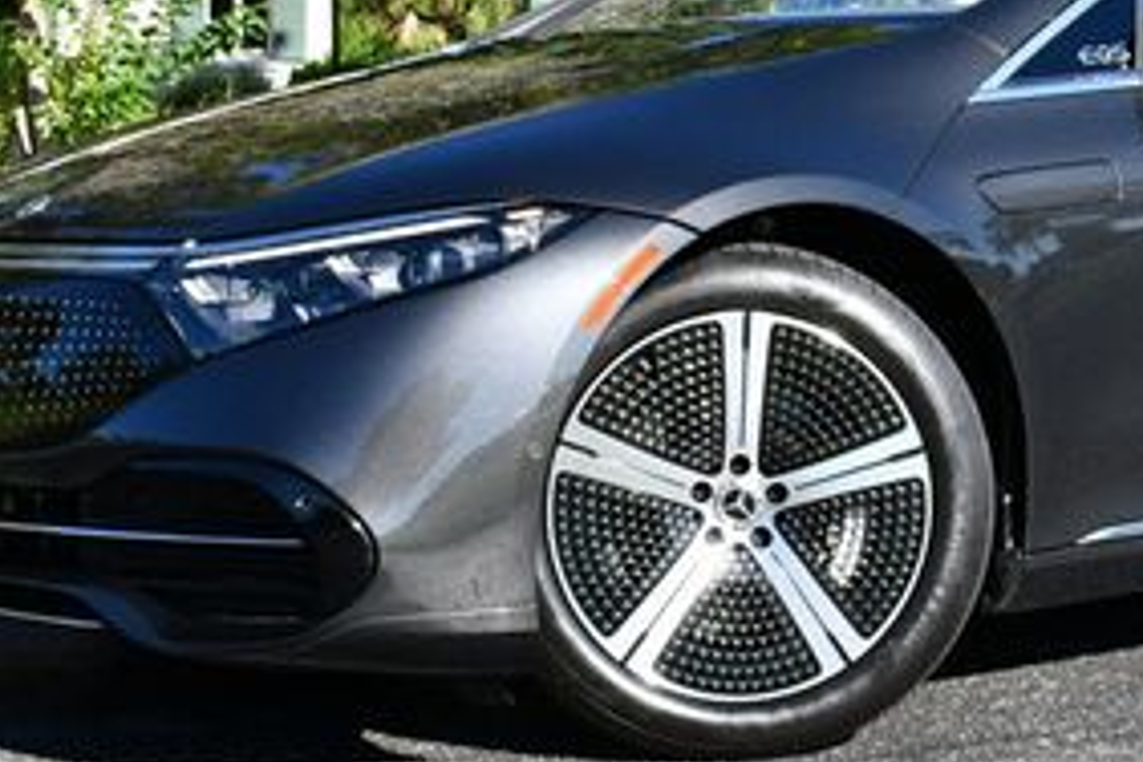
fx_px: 3175
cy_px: 16
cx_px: 1034
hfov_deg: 20.0
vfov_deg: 13.5
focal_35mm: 100
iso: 160
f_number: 8
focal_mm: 22
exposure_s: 1/250
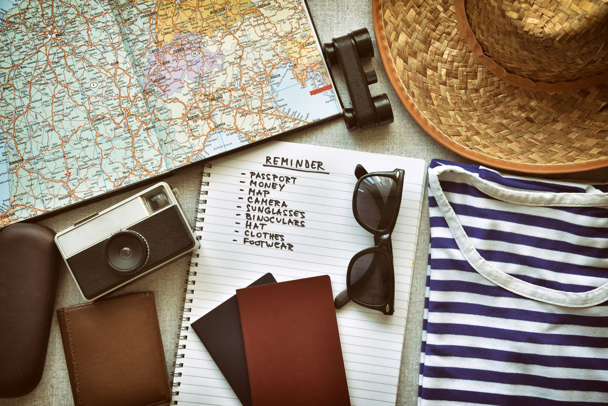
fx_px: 929
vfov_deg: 24.6
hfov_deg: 36.2
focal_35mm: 55
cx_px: 304
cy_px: 203
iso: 800
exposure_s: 1/160
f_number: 6.3
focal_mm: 55
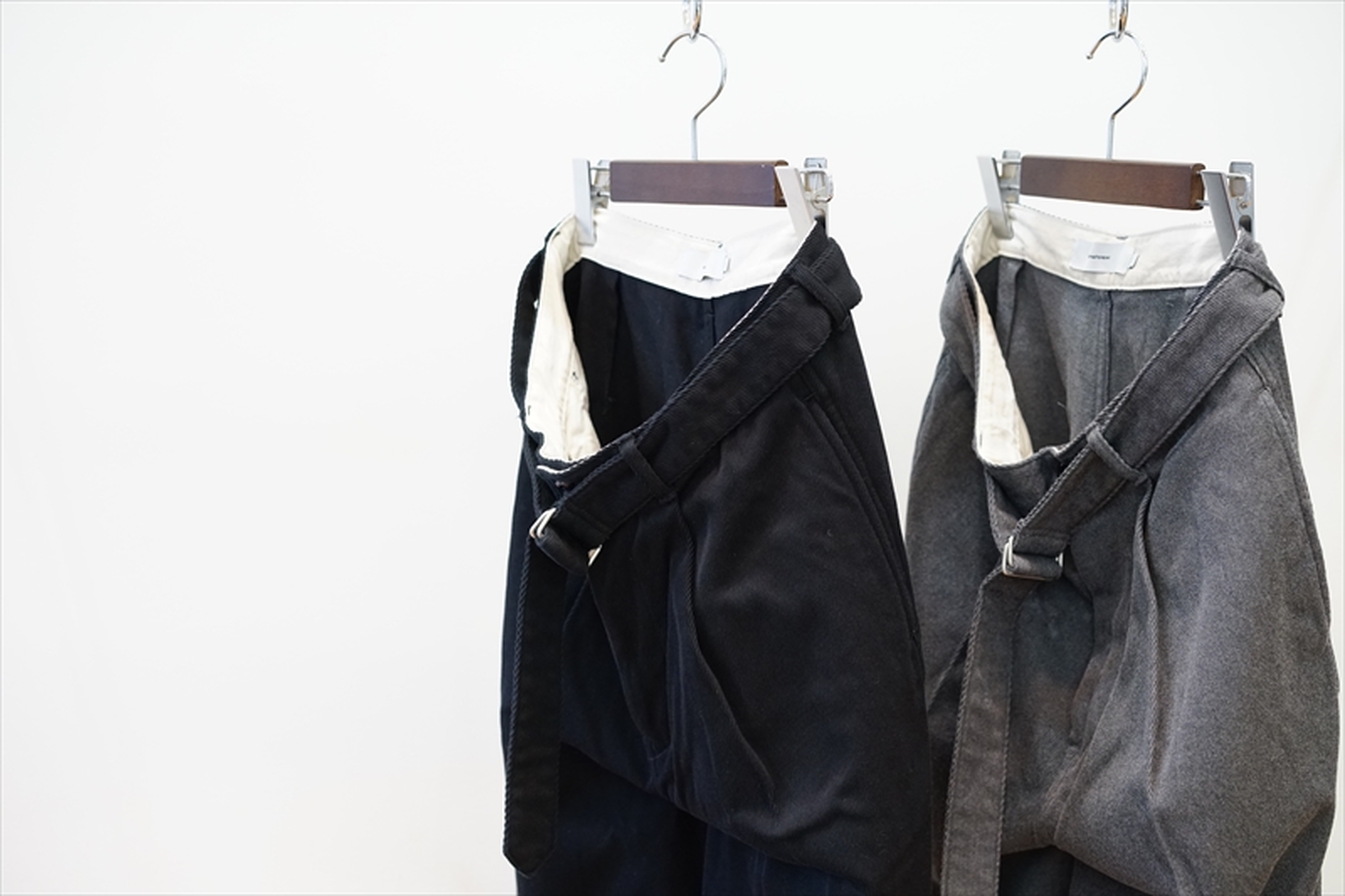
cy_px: 448
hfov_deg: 36.3
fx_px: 2054
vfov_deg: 24.6
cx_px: 672
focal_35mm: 55
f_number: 4
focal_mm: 55
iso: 1600
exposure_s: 1/60
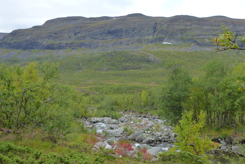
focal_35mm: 36
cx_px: 124
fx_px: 245
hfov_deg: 53.1
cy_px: 82
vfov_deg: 36.9
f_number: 2.8
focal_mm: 6.9
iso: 125
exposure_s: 1/320
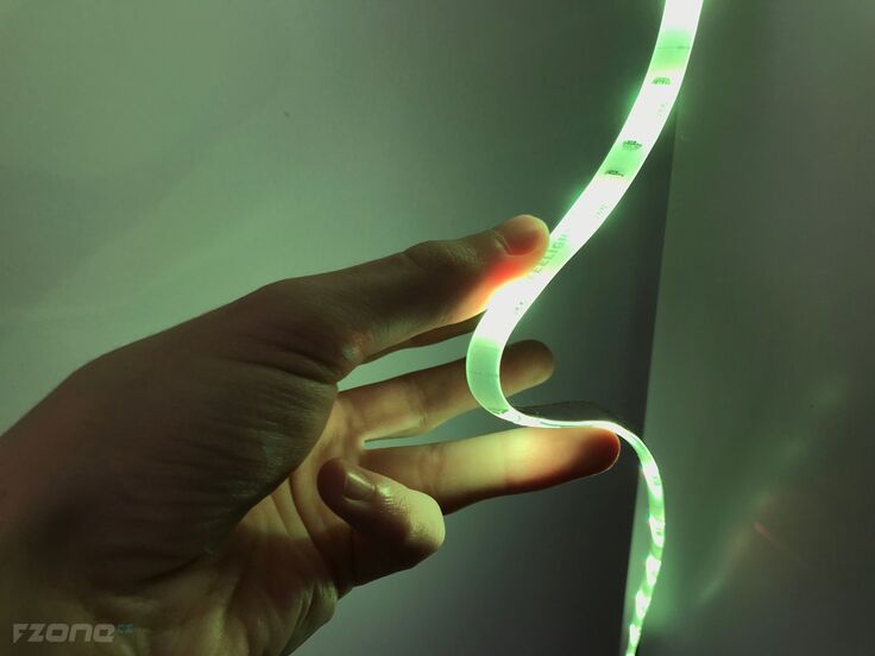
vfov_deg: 49.7
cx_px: 438
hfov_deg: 63.4
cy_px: 328
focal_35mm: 28
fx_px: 708
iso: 20
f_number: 1.8
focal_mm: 3.99
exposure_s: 1/120
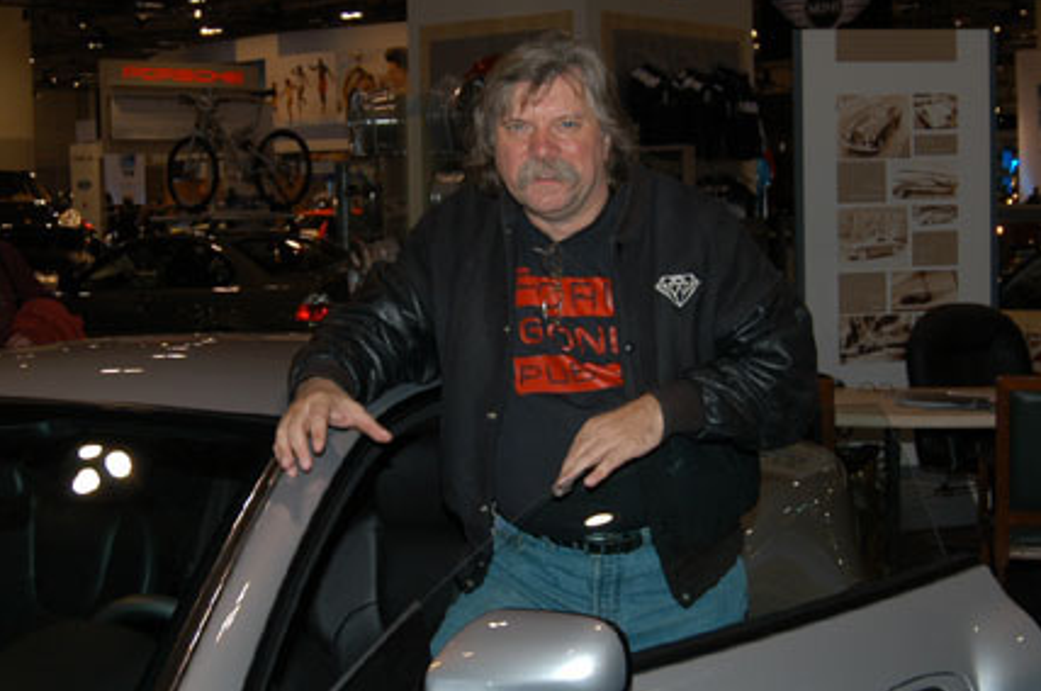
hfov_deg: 35.1
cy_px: 304
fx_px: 1646
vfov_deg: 23.7
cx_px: 529
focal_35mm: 57
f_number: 5
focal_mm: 24
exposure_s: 1/60
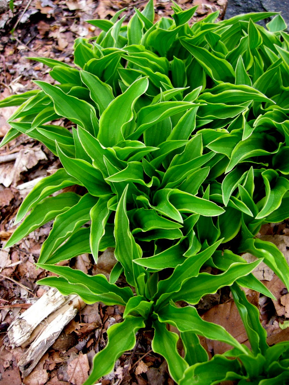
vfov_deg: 51.4
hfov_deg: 39.7
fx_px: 401
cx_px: 144
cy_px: 192
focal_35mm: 36
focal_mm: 7.5
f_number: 2.7
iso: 97
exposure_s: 1/50.1
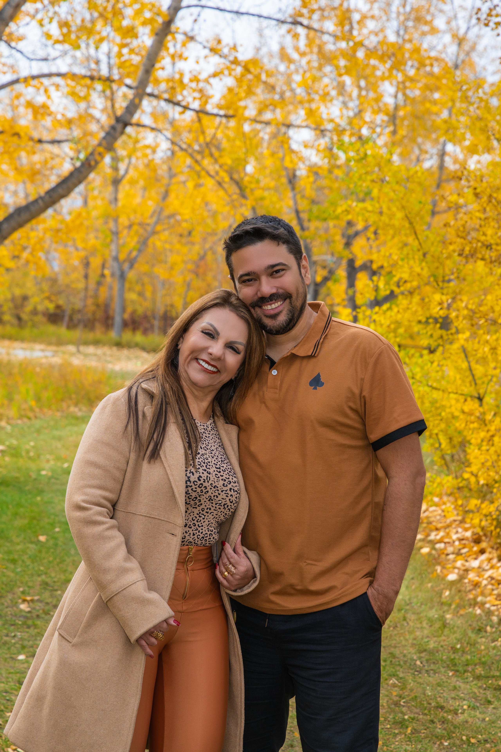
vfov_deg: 28.8
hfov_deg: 19.5
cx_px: 250
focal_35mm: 70
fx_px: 1461
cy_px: 376
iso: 320
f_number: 5.6
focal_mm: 70
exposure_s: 1/640
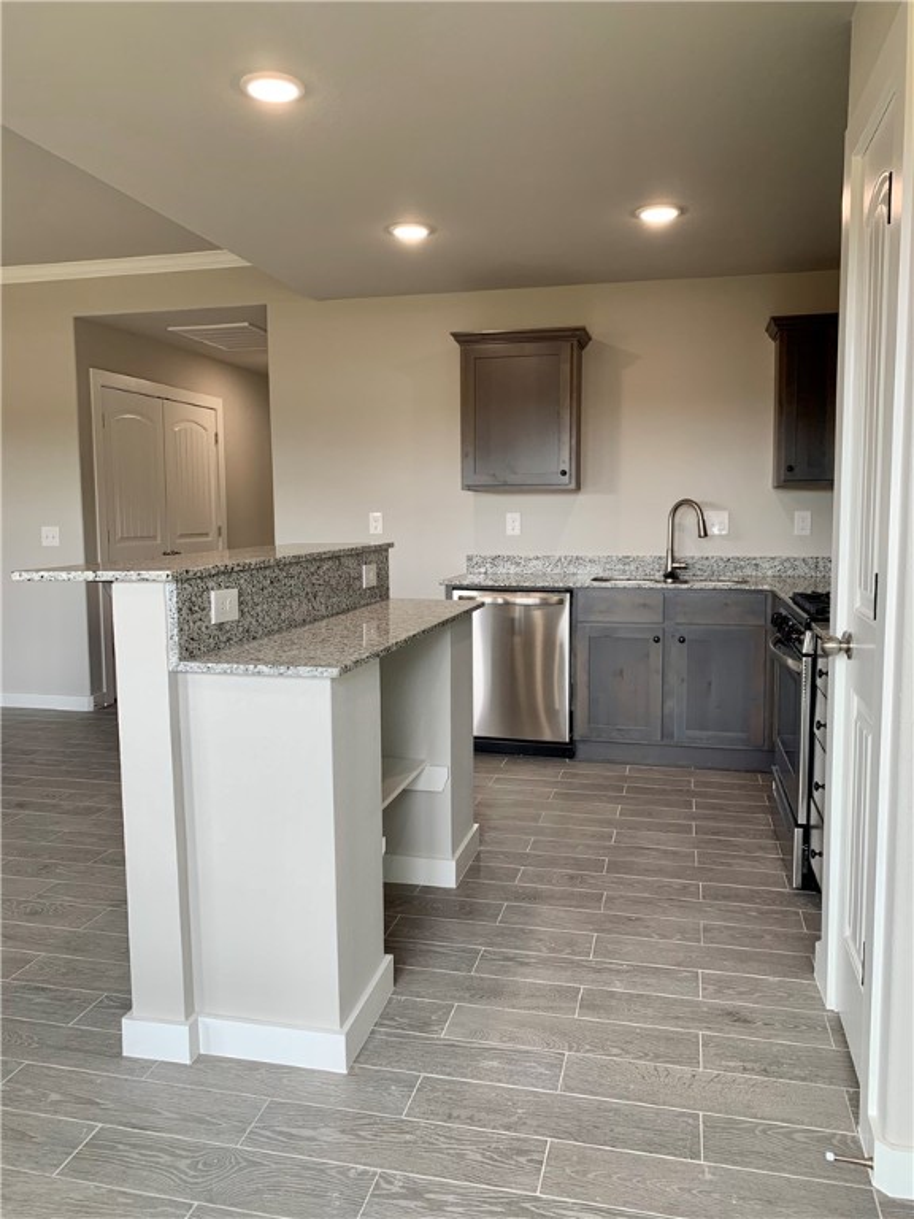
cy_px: 610
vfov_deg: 67.3
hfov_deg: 53.1
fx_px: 915
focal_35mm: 26
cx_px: 457
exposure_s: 1/120
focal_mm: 4.25
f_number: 1.8
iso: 64
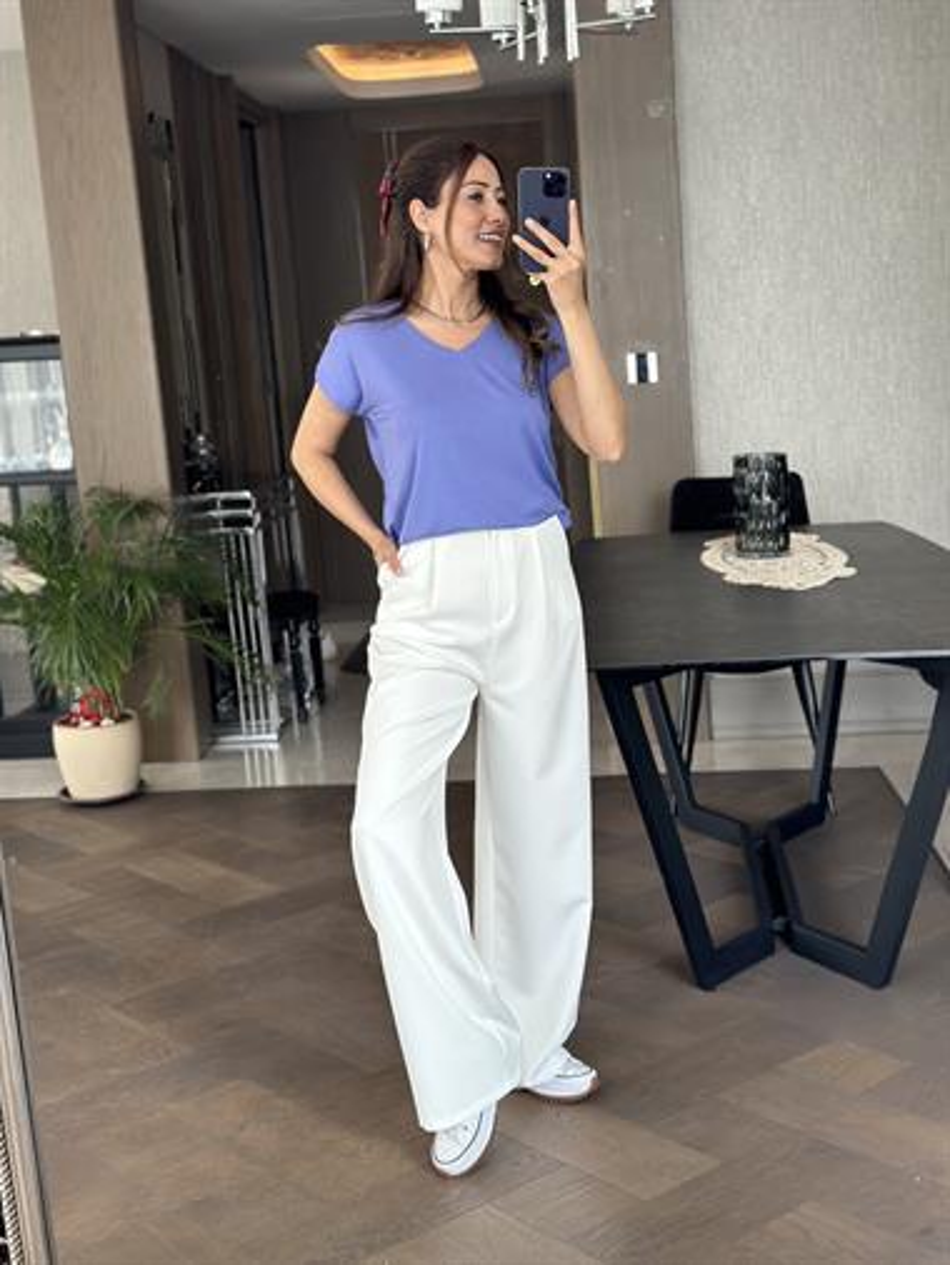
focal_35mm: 48
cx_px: 475
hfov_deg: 30.3
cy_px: 632
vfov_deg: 39.6
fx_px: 1755
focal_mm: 6.86
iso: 125
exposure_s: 1/134
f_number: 1.78
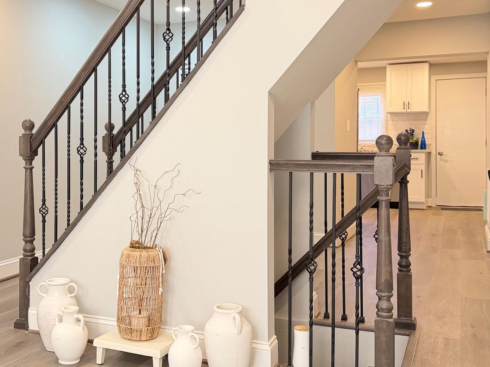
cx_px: 172
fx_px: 609
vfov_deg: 33.5
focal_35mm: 43
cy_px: 149
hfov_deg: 43.4
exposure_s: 1/67
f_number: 1.78
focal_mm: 6.76
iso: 200
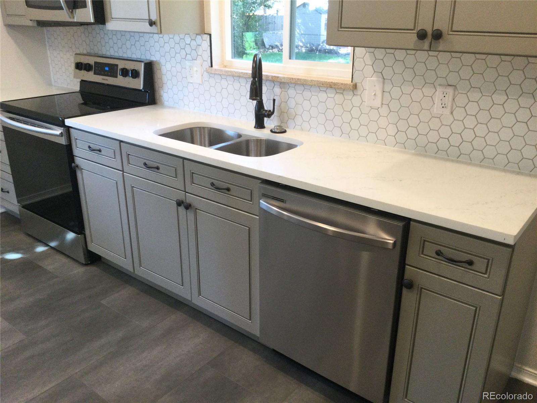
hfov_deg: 58.4
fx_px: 481
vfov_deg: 45.4
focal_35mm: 31
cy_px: 202
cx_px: 268
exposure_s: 1/30
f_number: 2.4
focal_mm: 3.3
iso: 32
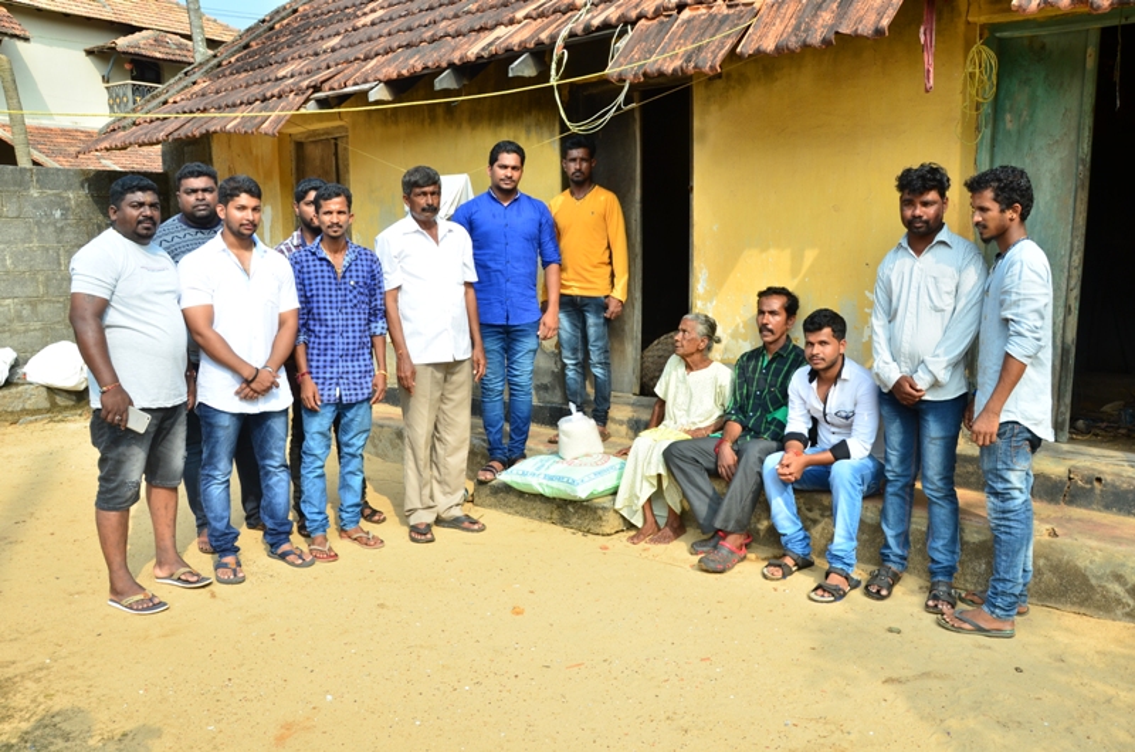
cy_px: 376
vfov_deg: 41.5
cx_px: 568
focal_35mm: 32
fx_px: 991
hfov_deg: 59.6
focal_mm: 21
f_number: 8
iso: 125
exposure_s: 1/125
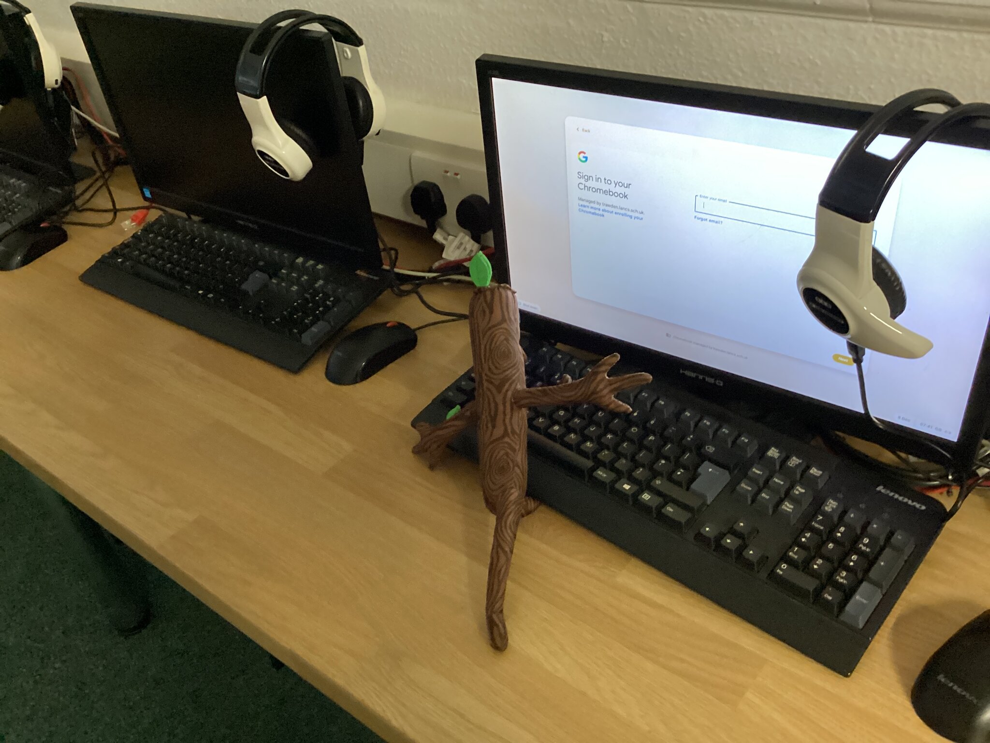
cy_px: 372
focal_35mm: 31
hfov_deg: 58.4
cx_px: 495
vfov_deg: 45.4
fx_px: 887
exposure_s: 1/33
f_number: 2.4
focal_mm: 3.3
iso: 400
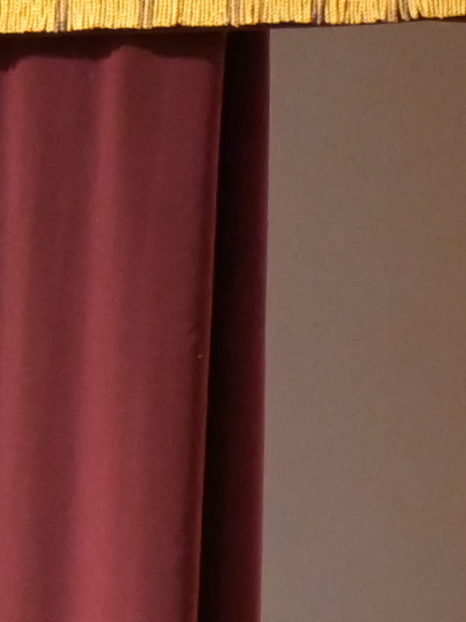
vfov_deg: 1.8
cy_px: 1863
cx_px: 3528
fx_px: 19391
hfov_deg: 1.3
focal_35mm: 1080
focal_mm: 94
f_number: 2.8
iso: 3200
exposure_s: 1/80
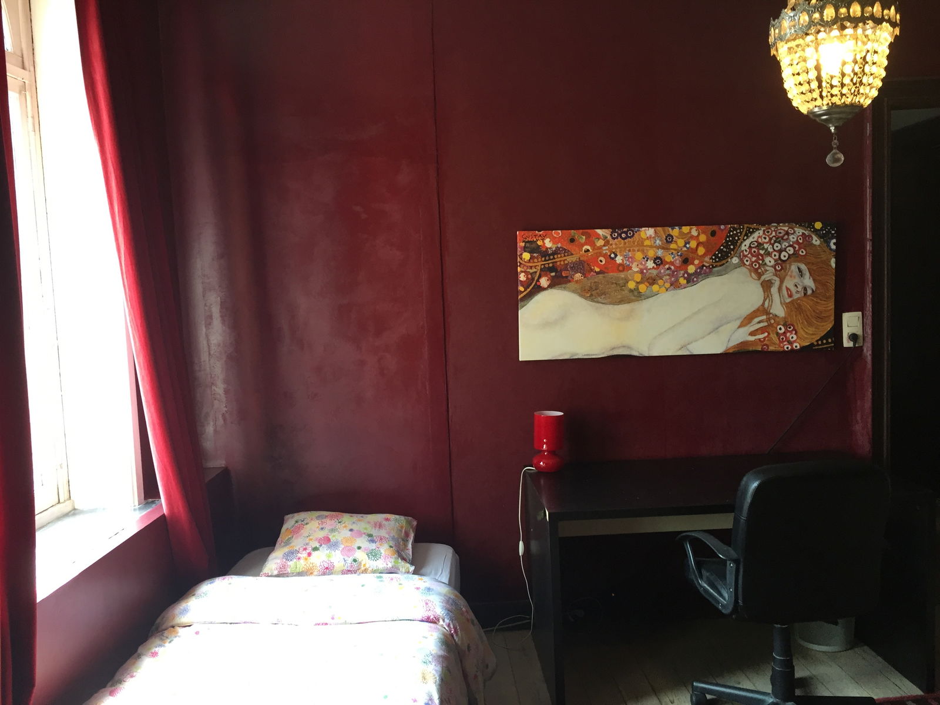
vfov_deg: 48.2
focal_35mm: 29
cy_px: 352
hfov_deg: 61.7
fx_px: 787
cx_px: 470
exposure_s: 1/33
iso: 50
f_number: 2.2
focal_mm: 4.15
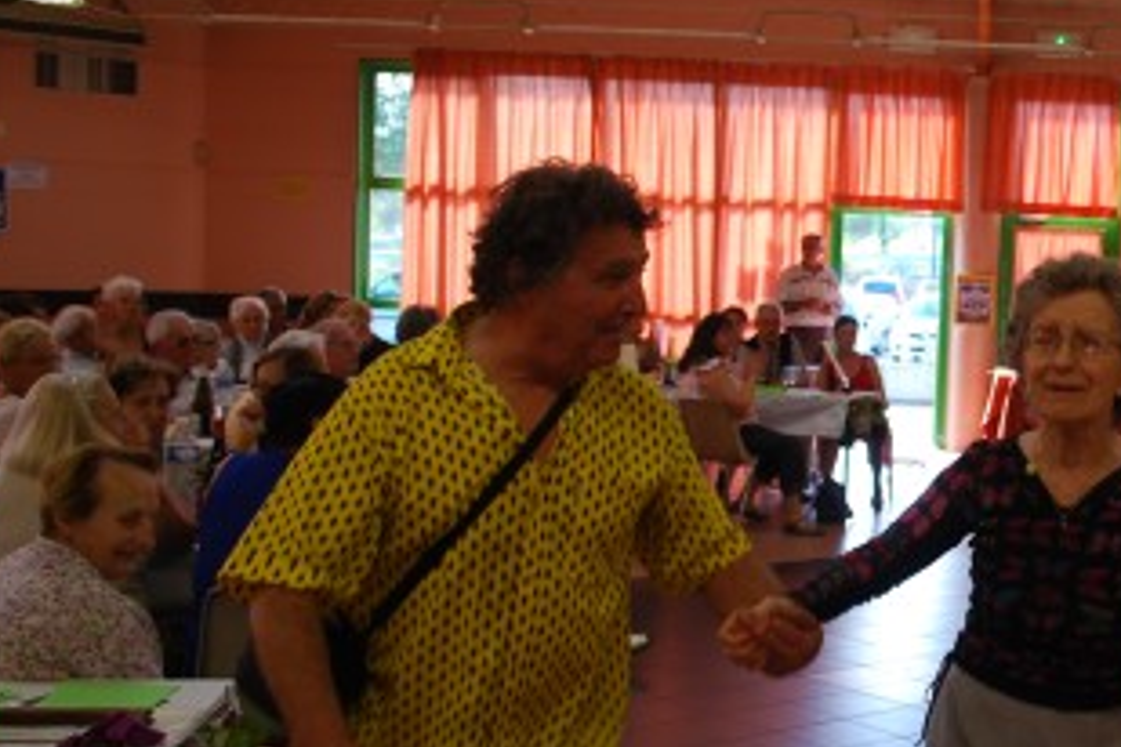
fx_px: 1744
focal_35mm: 56
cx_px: 1056
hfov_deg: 33.3
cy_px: 430
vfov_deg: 24.2
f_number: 4
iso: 200
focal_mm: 18
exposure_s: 1/60
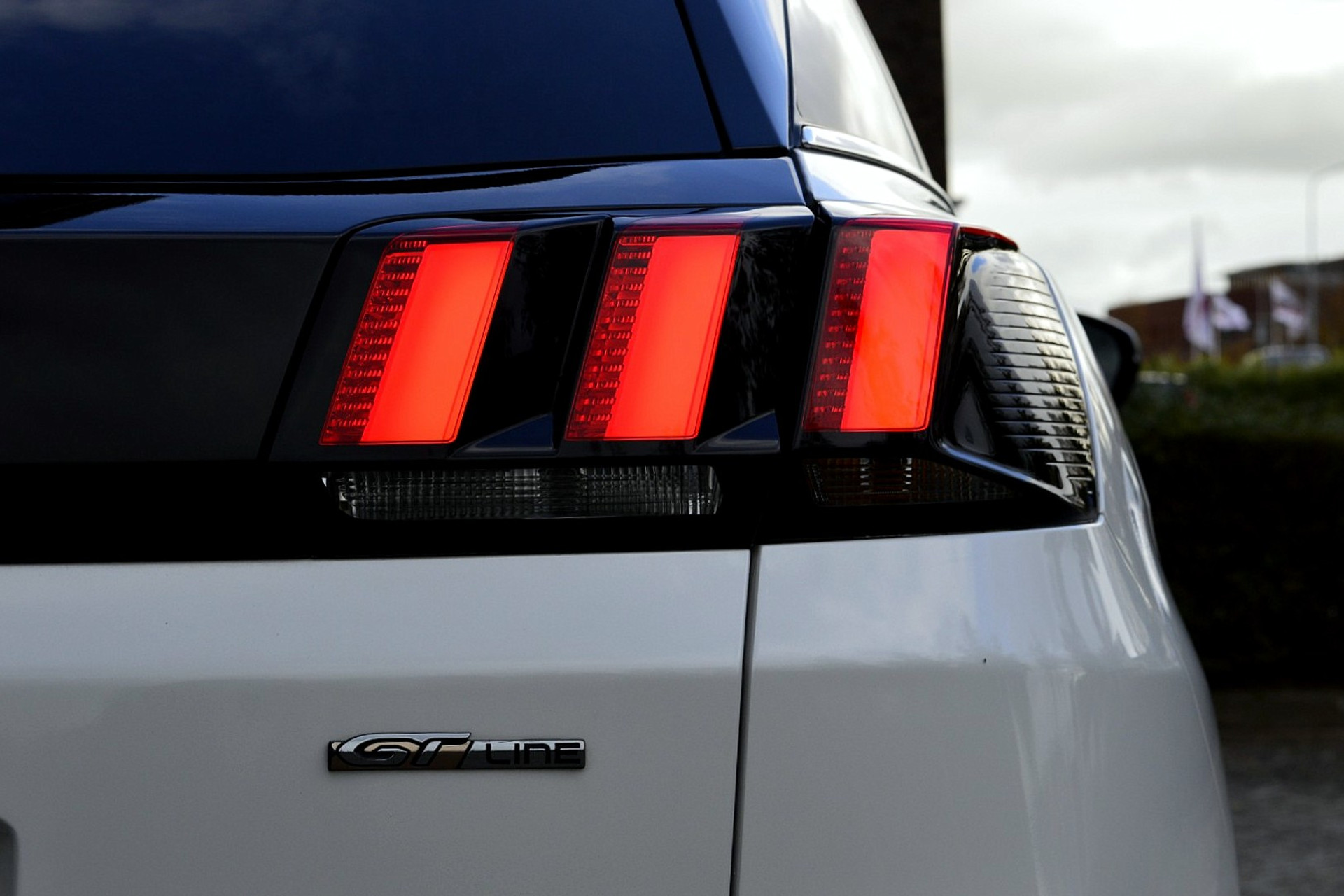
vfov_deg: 18.2
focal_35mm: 75
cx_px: 672
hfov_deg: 27.0
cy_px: 448
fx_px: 2800
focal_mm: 50
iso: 400
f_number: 10
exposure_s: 1/250
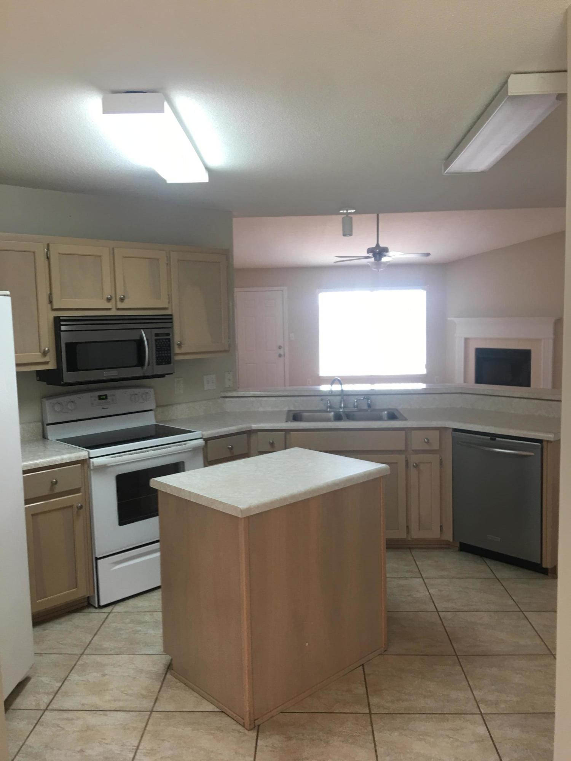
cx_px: 286
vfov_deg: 61.7
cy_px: 380
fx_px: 638
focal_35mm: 29
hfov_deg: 48.2
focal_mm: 4.15
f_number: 2.2
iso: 25
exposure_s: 1/15
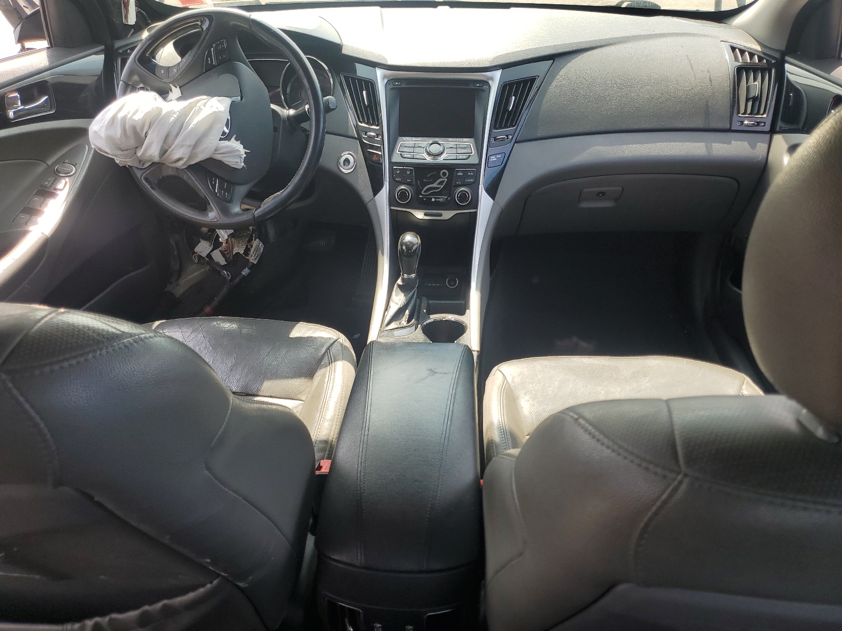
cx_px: 421
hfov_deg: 67.3
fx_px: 632
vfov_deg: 53.1
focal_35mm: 26
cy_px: 316
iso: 50
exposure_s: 1/417
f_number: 1.5
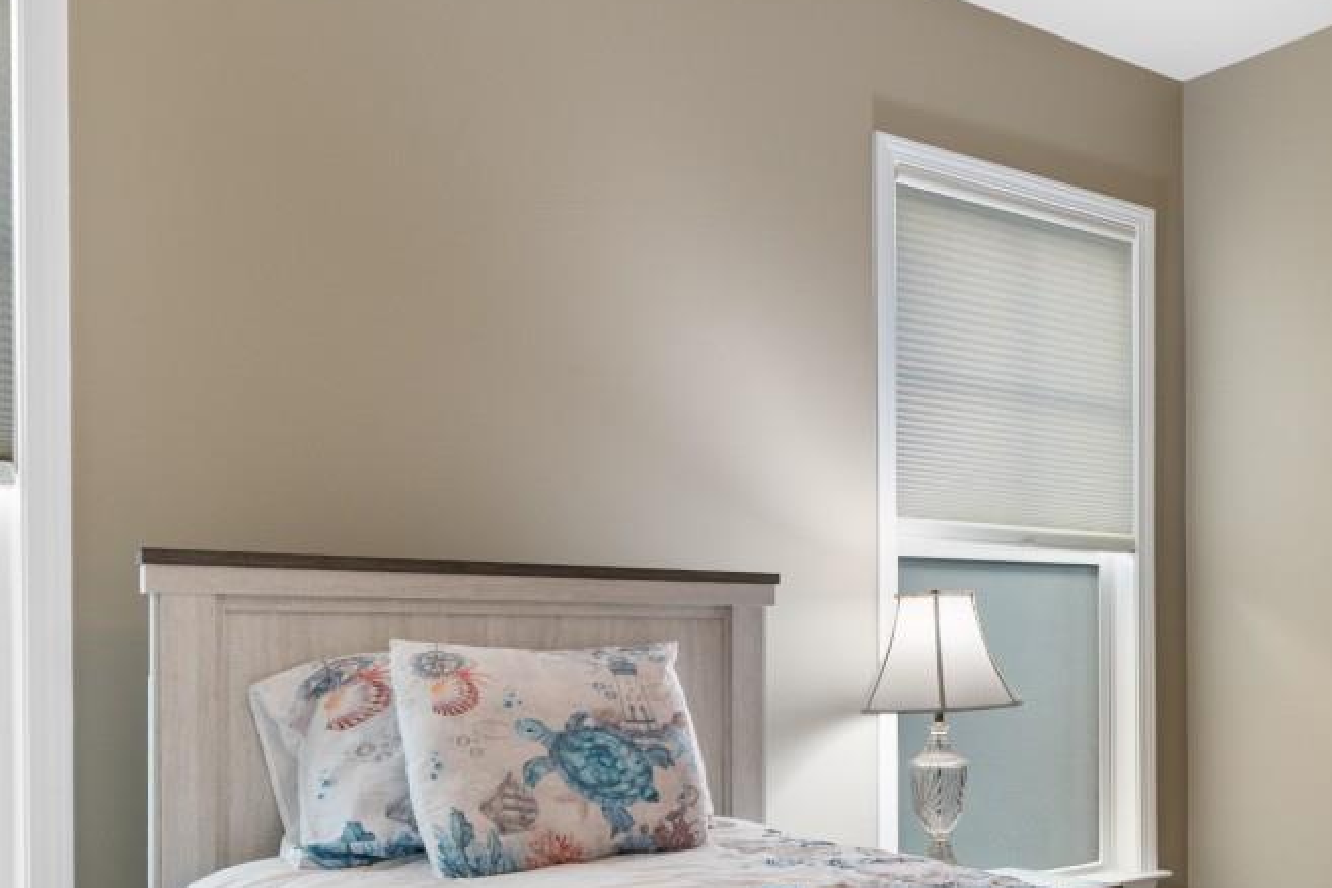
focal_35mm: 37
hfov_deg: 47.2
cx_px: 1172
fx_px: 1369
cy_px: 612
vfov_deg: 35.5
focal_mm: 10
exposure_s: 1/4
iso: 100
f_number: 4.5
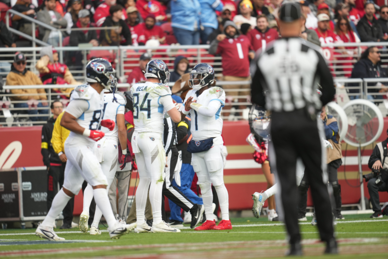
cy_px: 130
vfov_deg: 3.4
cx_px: 194
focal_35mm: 400
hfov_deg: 5.2
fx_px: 4310
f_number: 2.8
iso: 500
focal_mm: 400
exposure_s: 1/2000
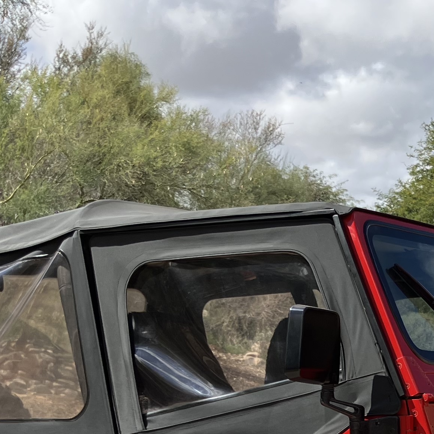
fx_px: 1220
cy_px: 500
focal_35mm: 86
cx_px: 491
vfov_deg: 19.2
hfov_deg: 19.2
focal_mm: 3.99
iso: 32
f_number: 1.8
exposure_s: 1/1185
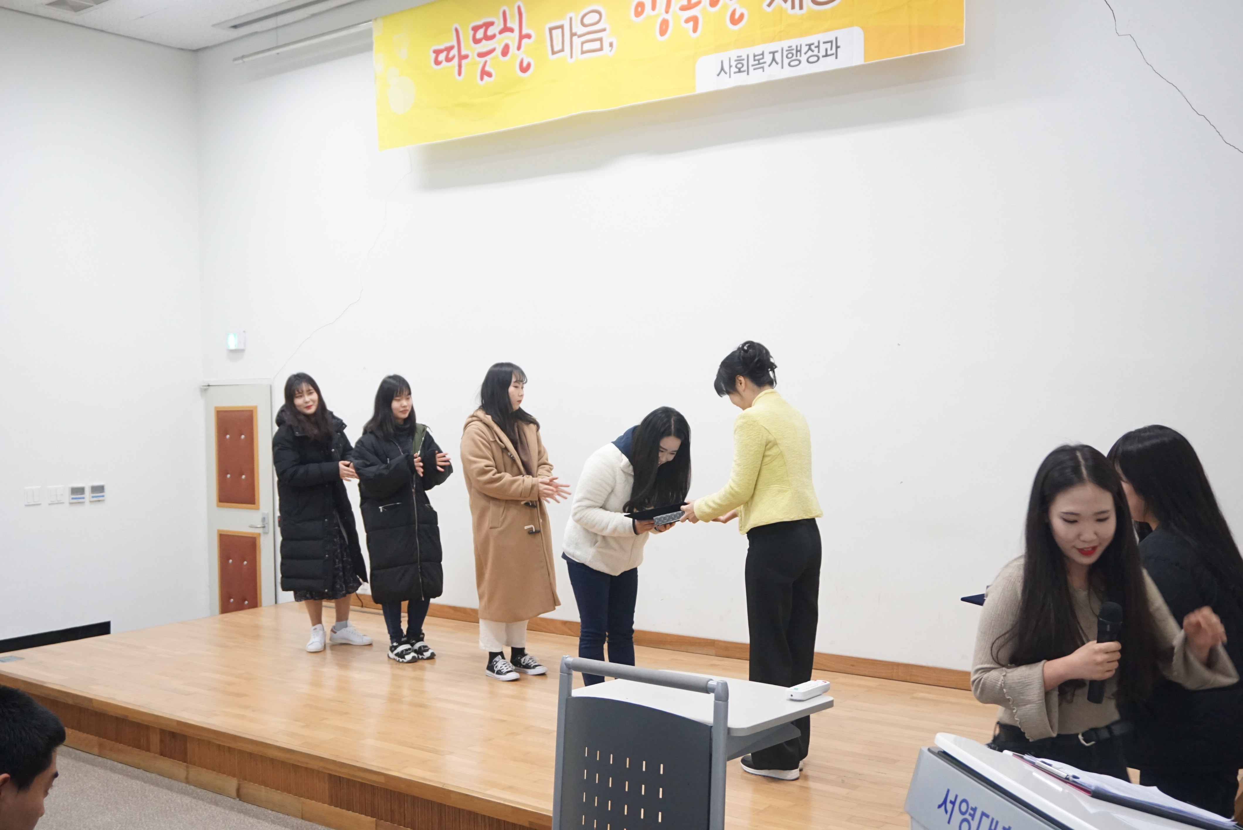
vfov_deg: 38.4
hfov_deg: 55.1
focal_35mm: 34
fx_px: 1192
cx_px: 622
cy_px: 415
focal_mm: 23
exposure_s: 1/60
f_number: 4
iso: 2500
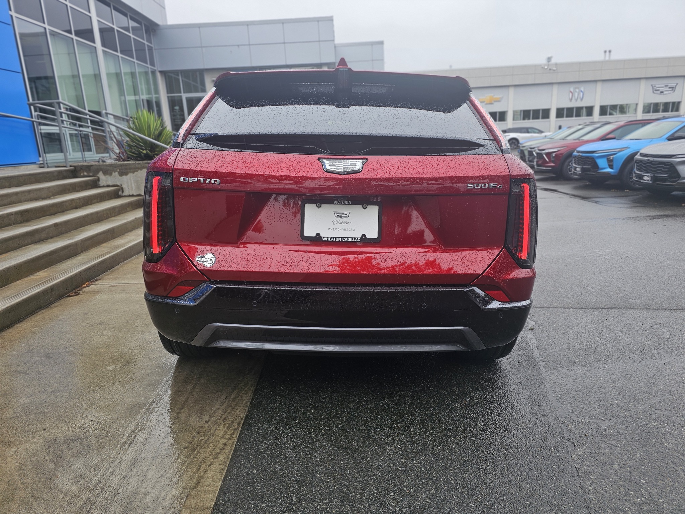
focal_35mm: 23
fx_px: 455
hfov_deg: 73.9
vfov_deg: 58.9
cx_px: 342
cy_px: 257
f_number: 1.7
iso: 10
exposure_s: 1/177
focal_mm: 6.3
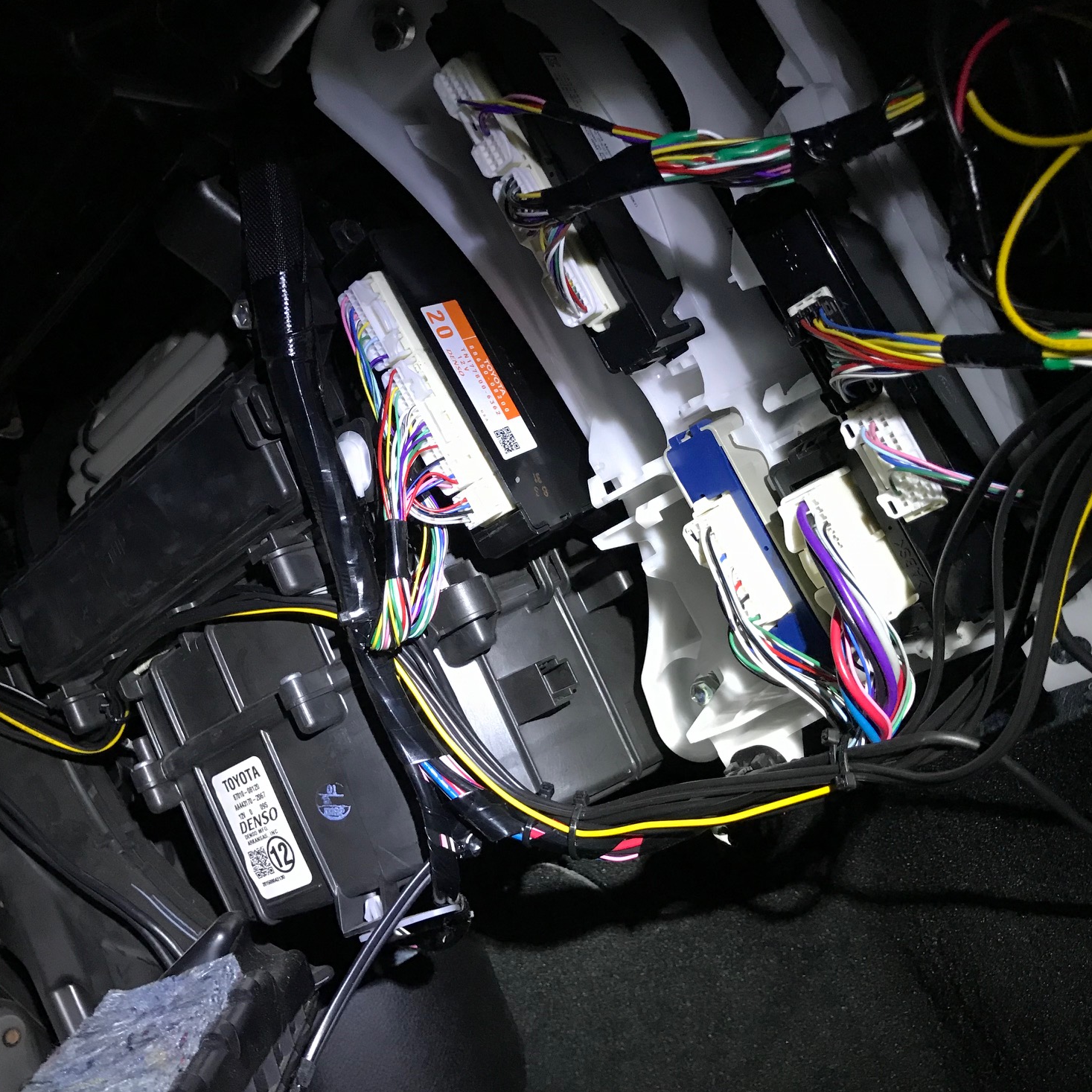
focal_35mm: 34
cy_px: 545
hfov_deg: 48.4
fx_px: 1213
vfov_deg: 48.5
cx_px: 492
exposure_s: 1/15
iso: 80
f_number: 1.8
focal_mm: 3.99
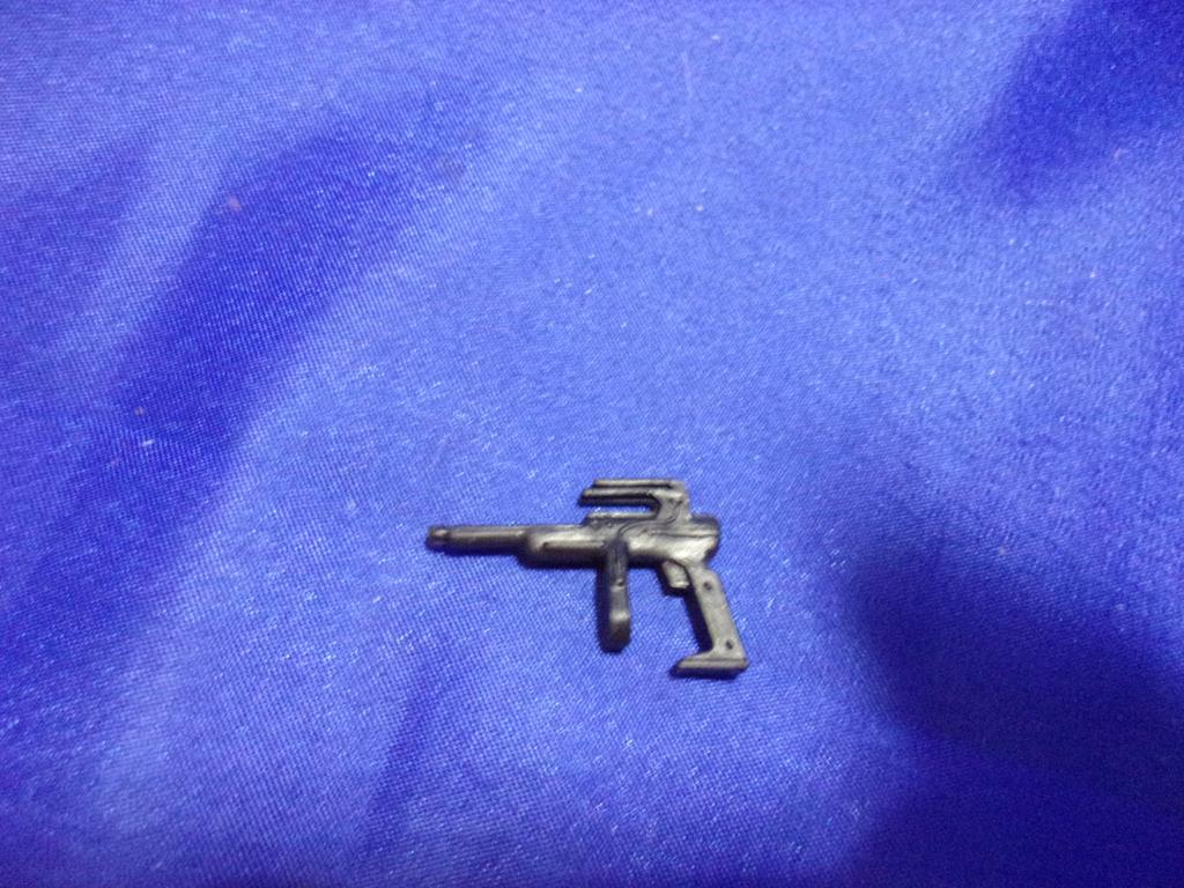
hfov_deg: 65.3
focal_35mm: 27
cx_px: 592
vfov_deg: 51.4
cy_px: 444
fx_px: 924
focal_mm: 4.9
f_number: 3
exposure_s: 1/6
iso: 800
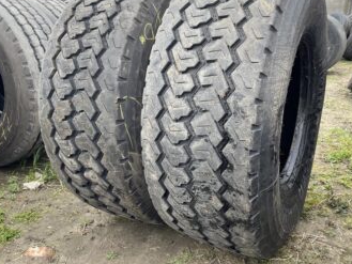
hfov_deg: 53.9
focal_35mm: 34
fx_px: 346
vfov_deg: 41.7
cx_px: 183
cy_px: 112
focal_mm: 4.2
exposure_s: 1/421
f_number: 1.6
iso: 32
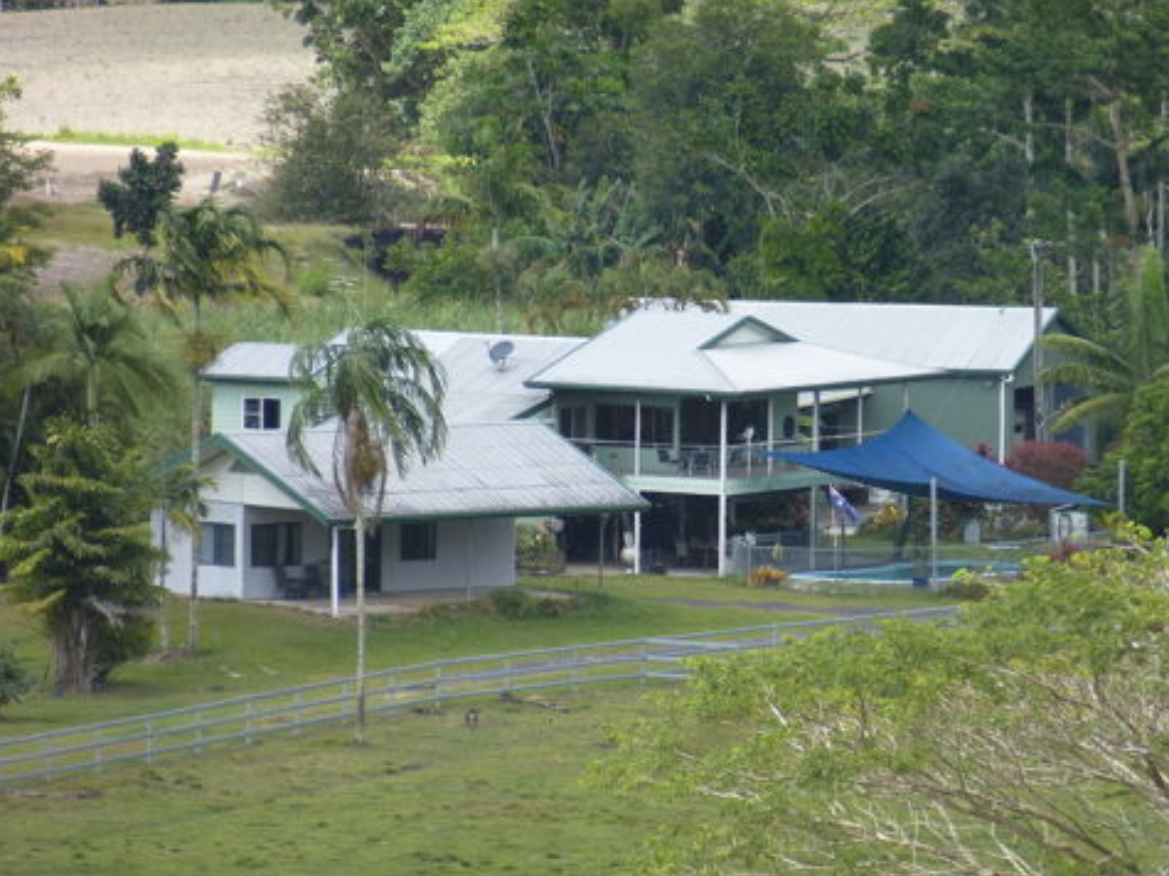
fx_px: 15024
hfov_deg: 4.5
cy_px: 463
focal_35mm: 445
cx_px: 664
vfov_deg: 3.3
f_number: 5.9
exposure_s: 1/125
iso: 100
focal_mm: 68.8
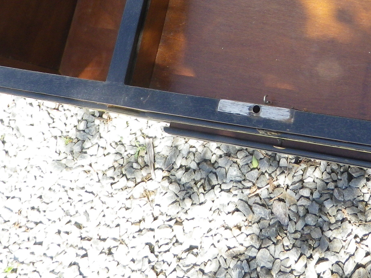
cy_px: -57
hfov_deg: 29.3
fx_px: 675
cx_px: 342
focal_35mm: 63
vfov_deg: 21.6
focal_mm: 4.5
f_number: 3.5
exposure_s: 1/160
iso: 80
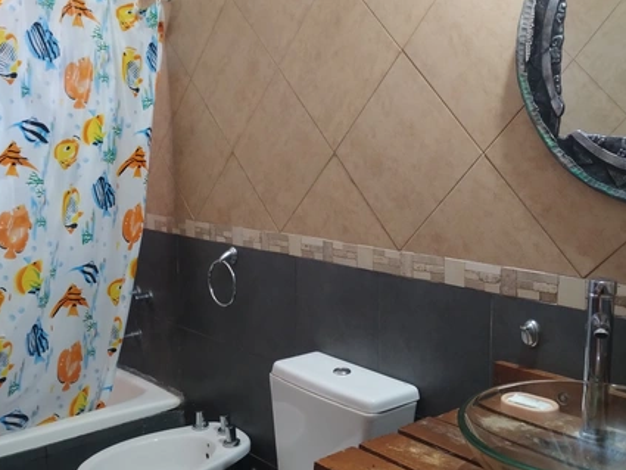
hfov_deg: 61.6
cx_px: 314
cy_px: 242
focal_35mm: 29
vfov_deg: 48.2
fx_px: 525
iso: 1269
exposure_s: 1/25
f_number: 1.8
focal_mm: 4.27
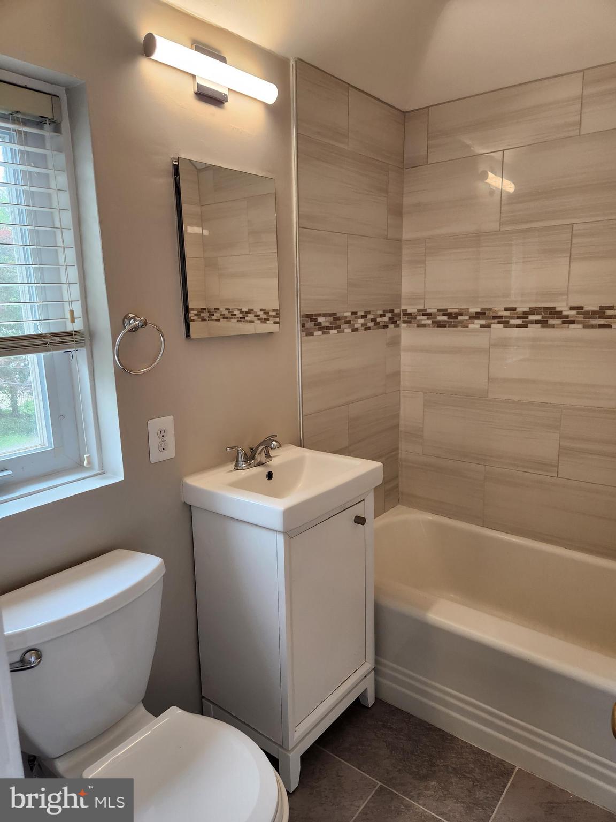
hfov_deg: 58.9
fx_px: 546
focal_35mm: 23
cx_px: 308
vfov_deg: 73.9
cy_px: 411
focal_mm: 5.4
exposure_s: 1/120
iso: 100
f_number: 1.8
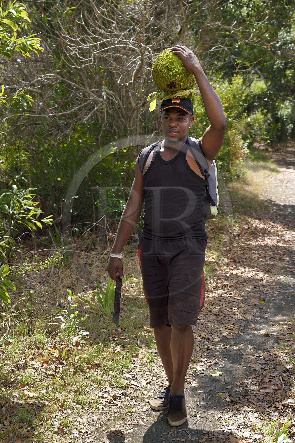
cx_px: 148
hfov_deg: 24.6
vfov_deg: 36.2
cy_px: 222
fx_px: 676
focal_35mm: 55
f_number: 7.1
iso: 200
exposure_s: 1/200
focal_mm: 55
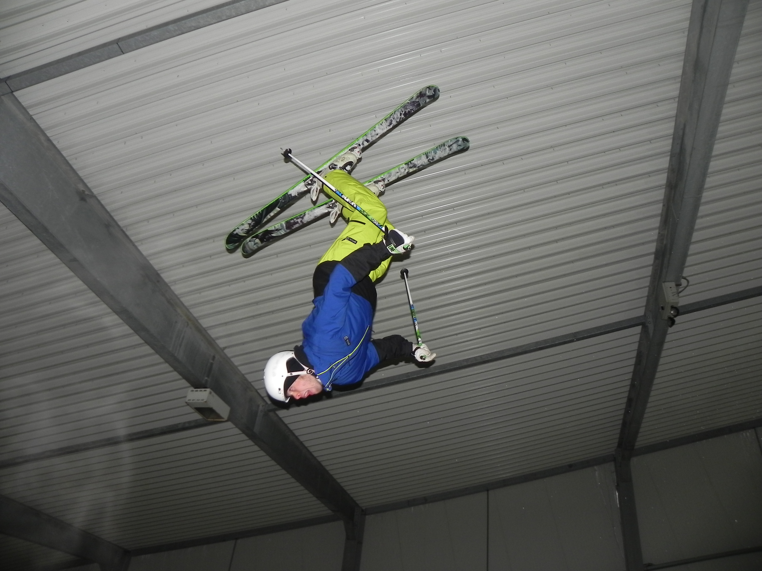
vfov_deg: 53.1
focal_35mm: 26
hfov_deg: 67.3
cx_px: 381
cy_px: 286
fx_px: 572
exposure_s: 1/320
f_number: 2.8
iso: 160
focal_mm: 4.6
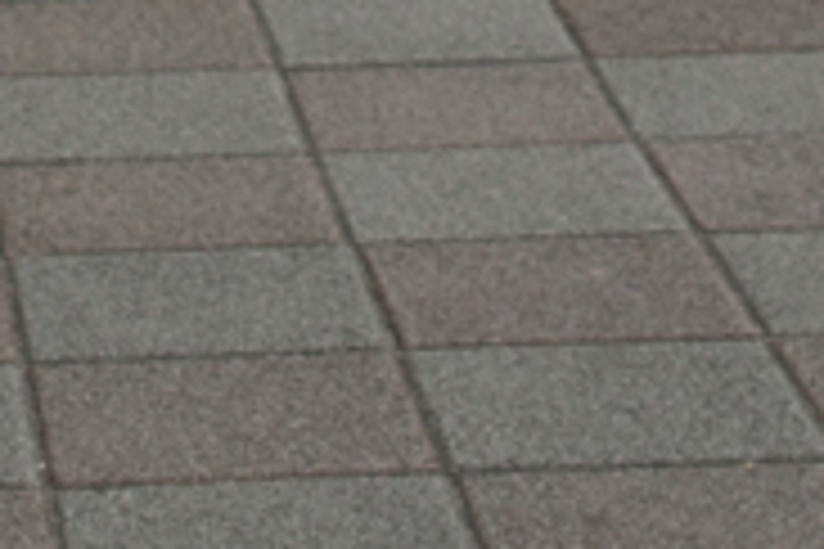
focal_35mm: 229
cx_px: 158
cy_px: -860
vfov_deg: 5.7
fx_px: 5241
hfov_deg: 9.0
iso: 100
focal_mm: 24.2
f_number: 2.8
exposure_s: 1/640
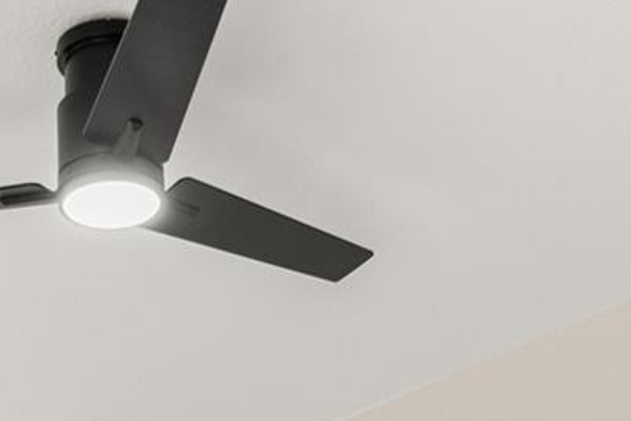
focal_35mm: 87
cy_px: 1050
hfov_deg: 22.9
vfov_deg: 12.1
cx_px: 99
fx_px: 1525
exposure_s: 1/30
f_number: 4
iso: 100
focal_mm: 17
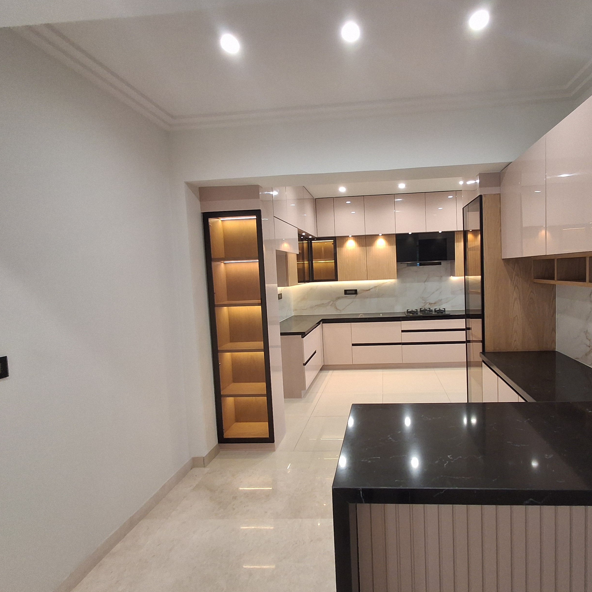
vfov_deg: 77.7
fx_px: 368
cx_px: 365
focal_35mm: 19
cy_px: 296
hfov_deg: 76.5
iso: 200
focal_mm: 1.64
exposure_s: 1/50
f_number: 2.2
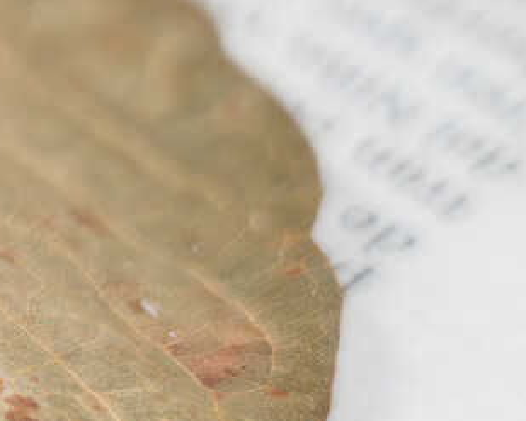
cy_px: 260
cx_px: -953
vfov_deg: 3.6
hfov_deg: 4.3
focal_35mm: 435
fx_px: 6770
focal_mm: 70
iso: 2500
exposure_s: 1/320
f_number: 2.8
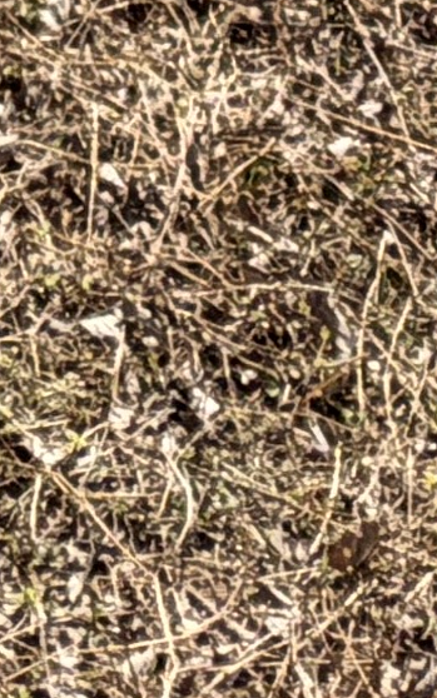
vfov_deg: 10.1
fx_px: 2895
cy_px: -1400
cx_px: -417
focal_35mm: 152
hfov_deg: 8.2
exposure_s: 1/914
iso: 20
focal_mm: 2.22
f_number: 2.2
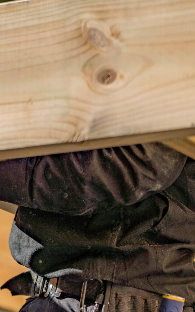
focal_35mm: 219
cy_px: 66
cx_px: 32
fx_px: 1862
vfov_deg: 9.6
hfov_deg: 6.0
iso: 100
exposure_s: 1/5000
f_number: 1.4
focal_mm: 85
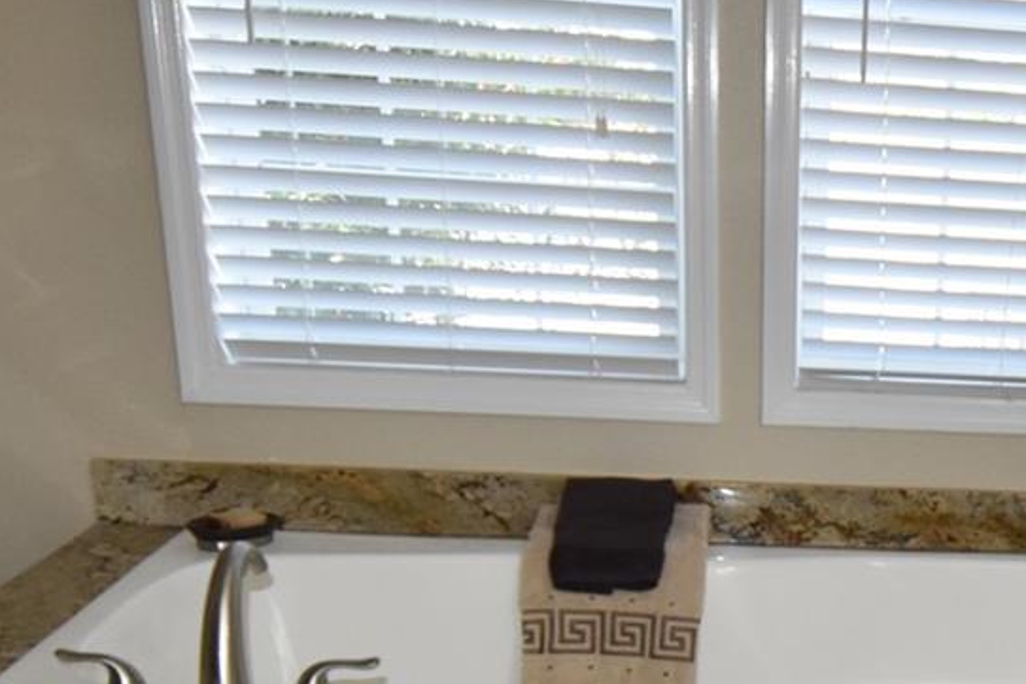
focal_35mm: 53
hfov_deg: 35.4
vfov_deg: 24.5
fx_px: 1510
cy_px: 663
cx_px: 920
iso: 800
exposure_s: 1/125
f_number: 5.6
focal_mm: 12
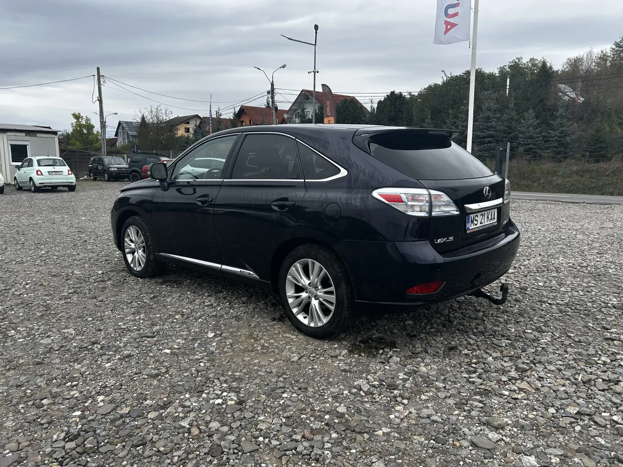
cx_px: 312
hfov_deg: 67.3
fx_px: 468
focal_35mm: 26
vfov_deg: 53.1
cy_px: 234
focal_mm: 5.7
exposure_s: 1/965
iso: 50
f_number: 1.5
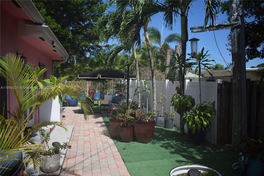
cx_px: 132
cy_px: 88
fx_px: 198
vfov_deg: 47.9
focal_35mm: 27
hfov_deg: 67.4
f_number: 3.5
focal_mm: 18
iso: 100
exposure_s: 1/1000
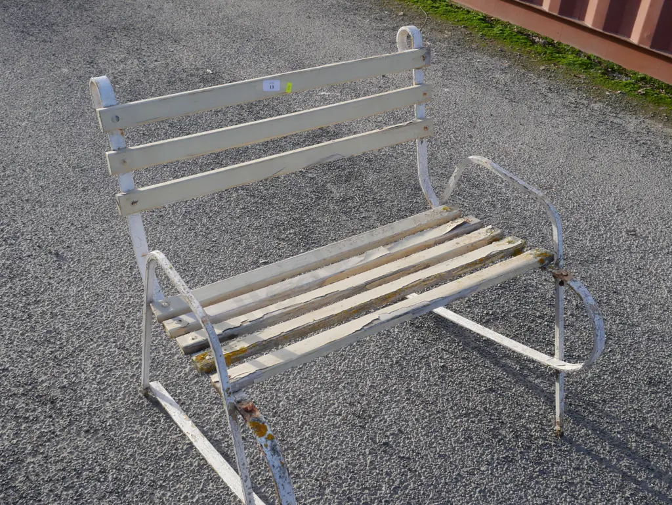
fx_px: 699
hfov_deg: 51.3
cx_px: 336
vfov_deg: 39.7
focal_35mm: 36
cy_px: 252
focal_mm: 18
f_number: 7.1
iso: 200
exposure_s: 1/160
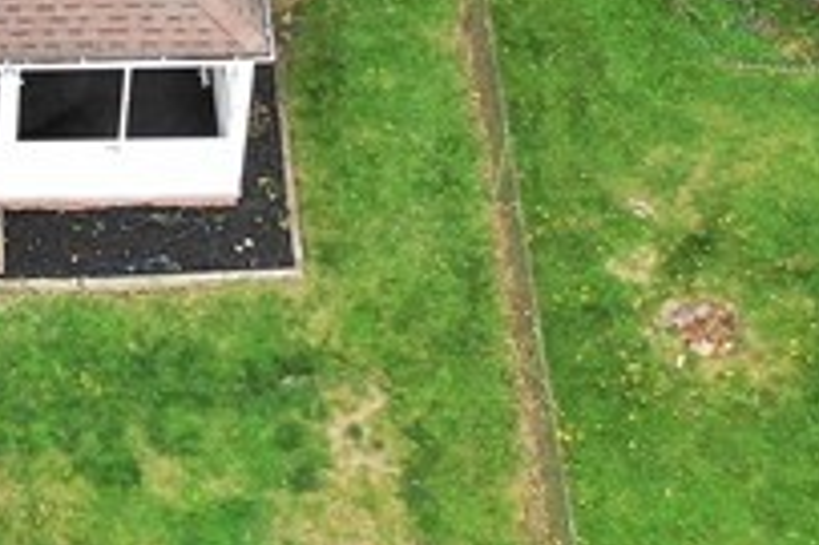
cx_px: -323
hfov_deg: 13.1
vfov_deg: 9.1
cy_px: 268
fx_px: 3410
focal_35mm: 150
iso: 100
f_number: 4.5
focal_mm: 10.26
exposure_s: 1/160
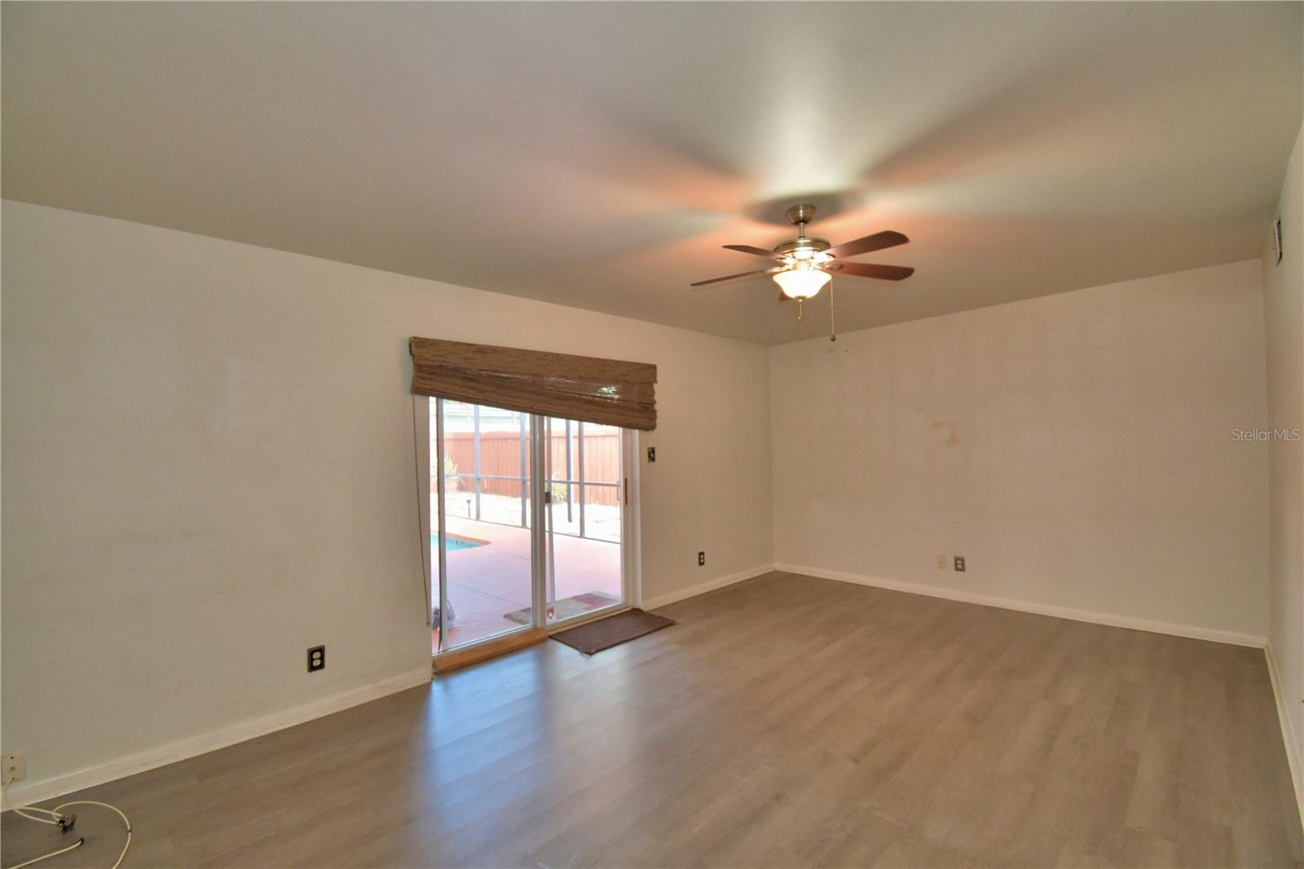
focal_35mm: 15
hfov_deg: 100.4
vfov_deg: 77.3
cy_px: 434
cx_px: 652
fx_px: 543
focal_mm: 10
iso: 360
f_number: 4.5
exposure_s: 1/30
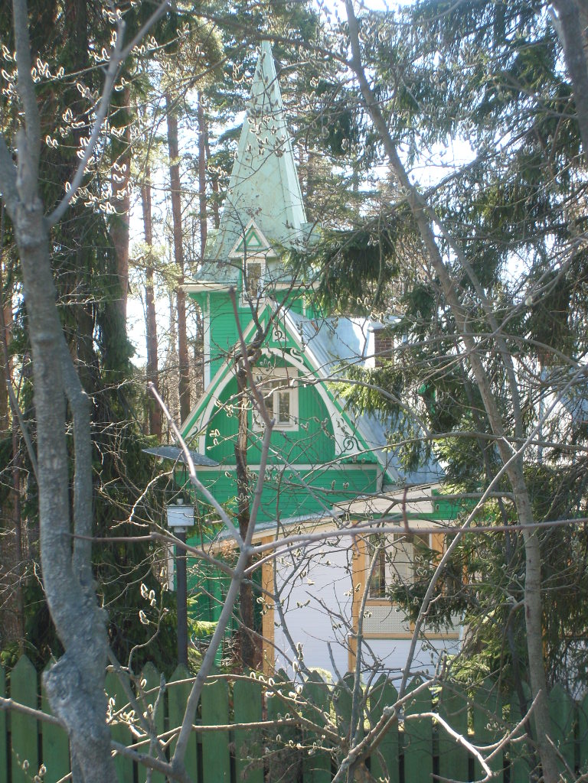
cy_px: 392
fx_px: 1812
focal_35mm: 80
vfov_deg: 24.4
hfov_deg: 18.4
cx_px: 294
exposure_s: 1/71
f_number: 4.3
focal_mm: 13.39
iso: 50
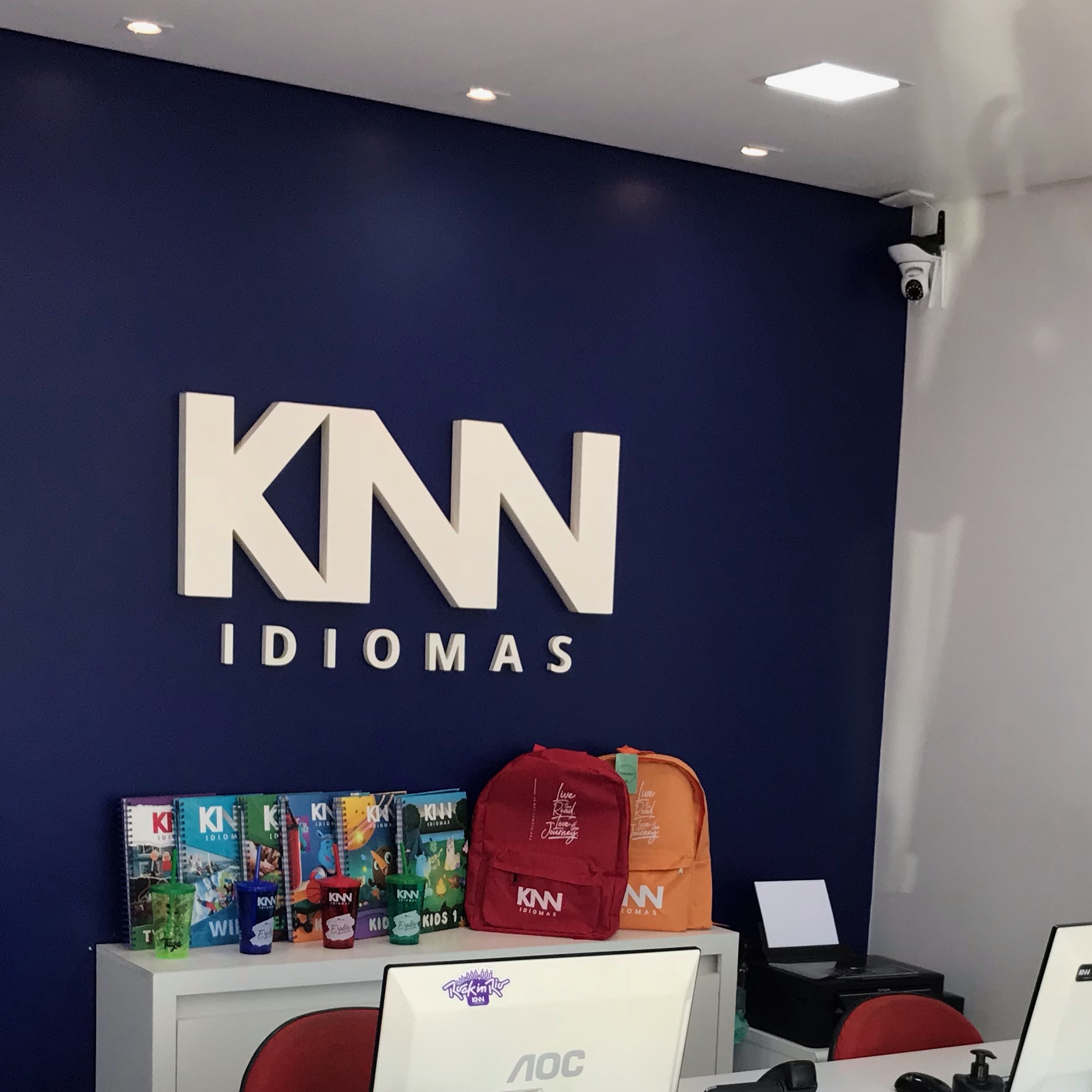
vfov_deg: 29.2
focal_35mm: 57
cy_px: 919
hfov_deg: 29.9
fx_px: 2034
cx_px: 716
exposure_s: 1/120
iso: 40
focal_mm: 3.99
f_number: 1.8
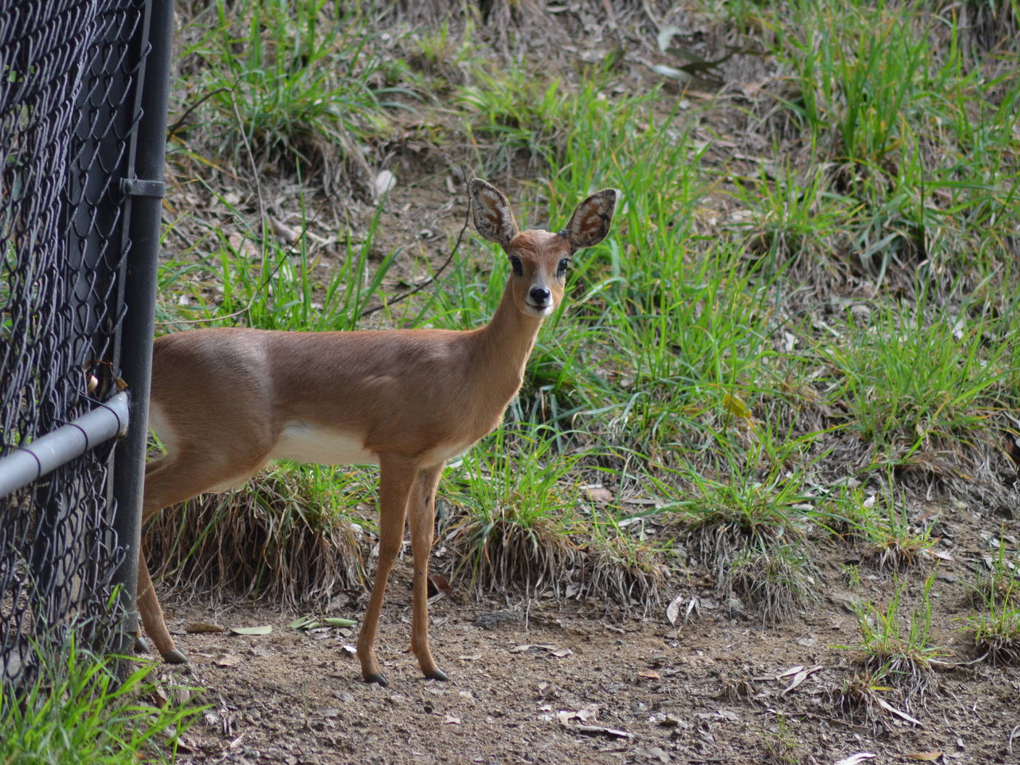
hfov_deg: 4.8
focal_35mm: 409
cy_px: 383
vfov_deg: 3.6
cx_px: 459
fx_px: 12052
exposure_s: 1/640
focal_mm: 250
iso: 800
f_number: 5
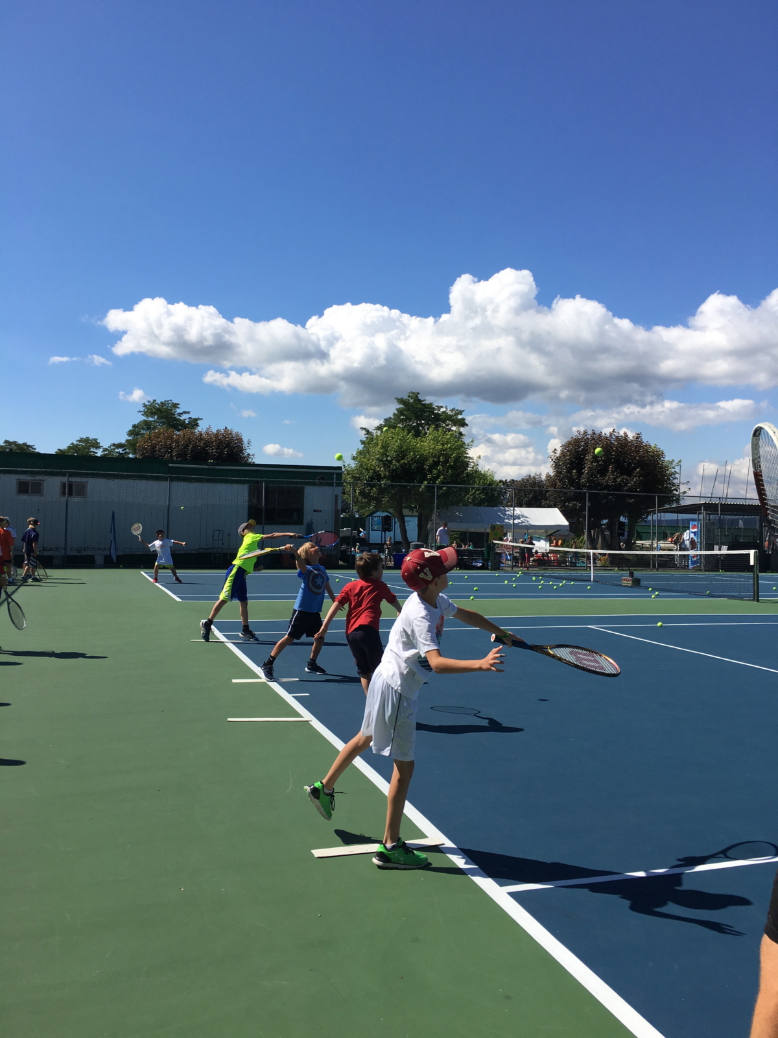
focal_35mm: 29
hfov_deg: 48.2
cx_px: 389
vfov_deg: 61.7
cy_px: 519
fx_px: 869
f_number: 2.2
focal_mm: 4.15
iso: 25
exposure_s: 1/2331
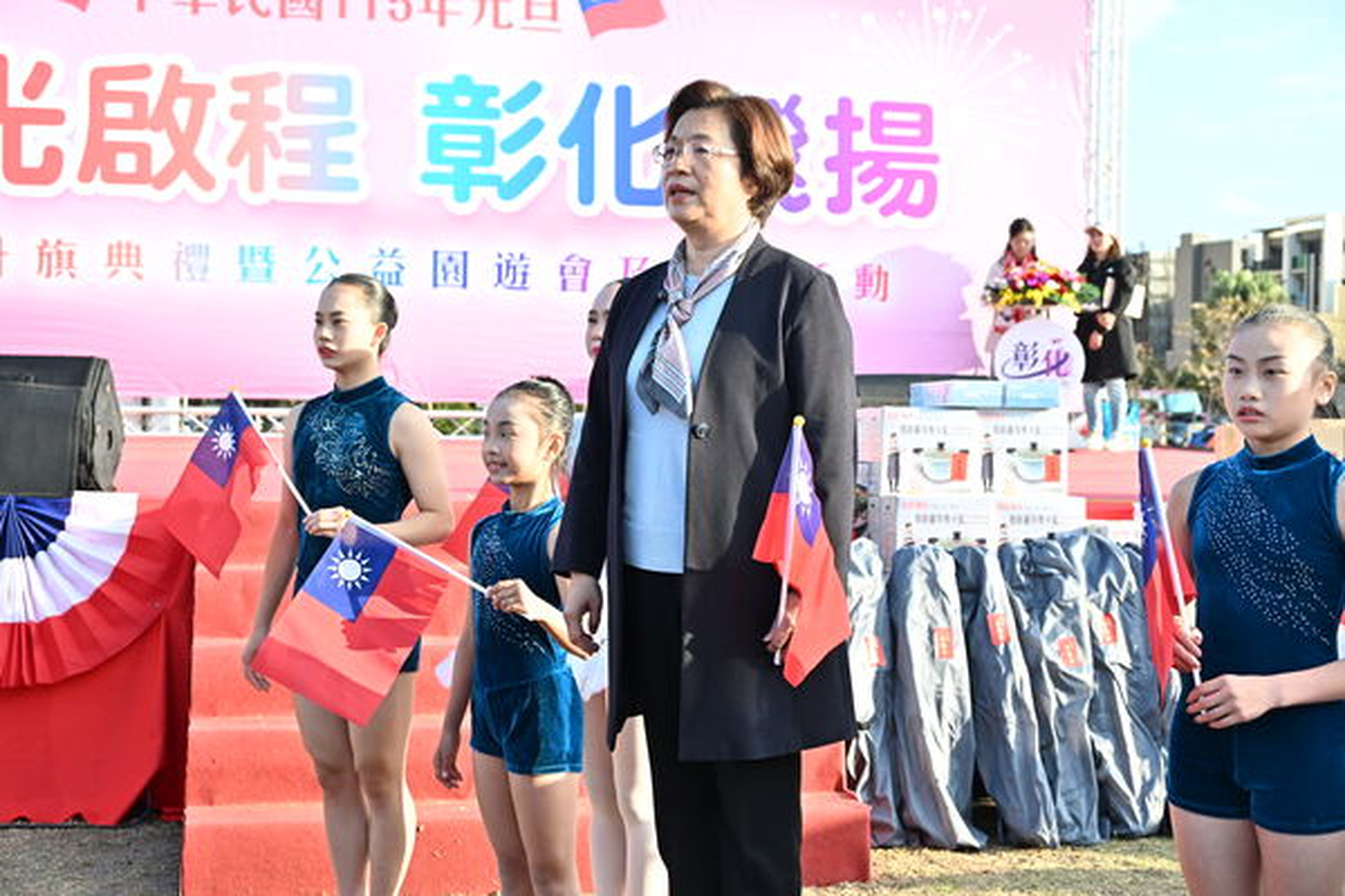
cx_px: 672
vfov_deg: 26.5
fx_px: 1905
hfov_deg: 38.9
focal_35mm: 51
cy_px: 448
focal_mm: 51
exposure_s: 1/250
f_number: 6.3
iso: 320
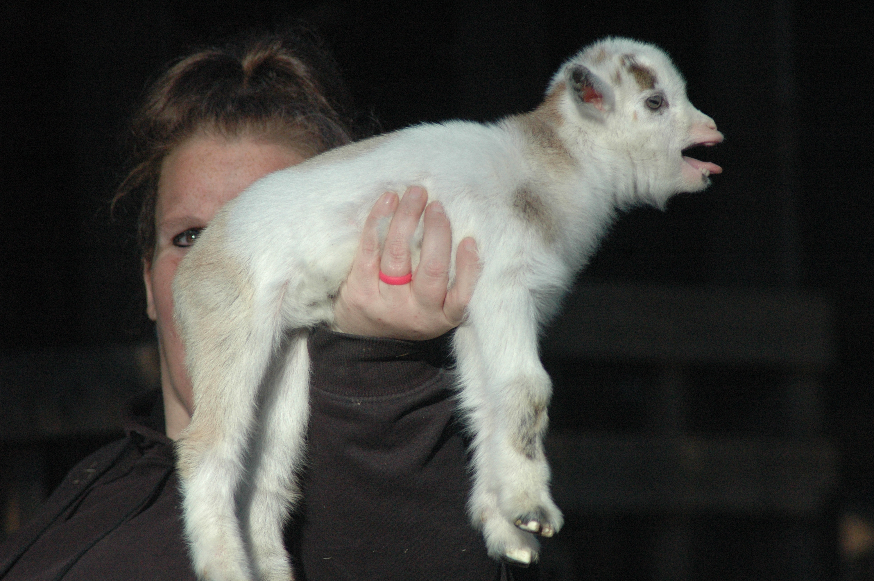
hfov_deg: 4.6
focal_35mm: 450
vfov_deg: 3.0
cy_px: 290
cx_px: 437
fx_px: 10915
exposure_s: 1/3200
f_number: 7.1
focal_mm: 300
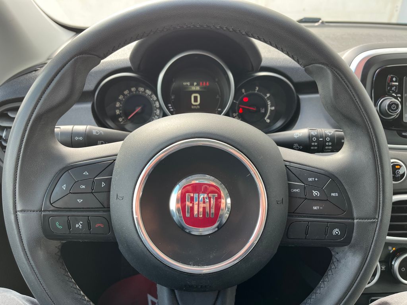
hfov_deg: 67.3
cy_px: 152
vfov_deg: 53.1
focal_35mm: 26
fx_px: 306
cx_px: 204
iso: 50
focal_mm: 5.1
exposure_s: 1/122
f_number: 1.6
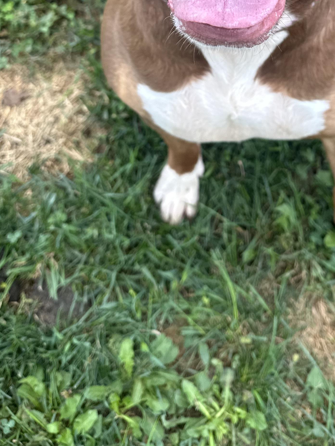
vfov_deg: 33.1
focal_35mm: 52
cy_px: -19
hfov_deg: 27.8
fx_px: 671
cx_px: 229
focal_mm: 6.86
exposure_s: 1/379
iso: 80
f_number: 1.78
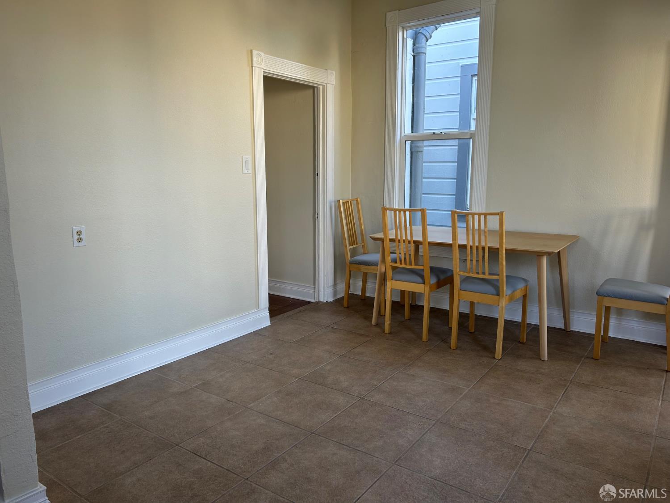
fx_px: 503
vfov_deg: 53.1
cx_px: 335
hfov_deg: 67.3
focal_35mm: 26
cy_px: 252
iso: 50
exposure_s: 1/121
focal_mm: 5.7
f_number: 1.5
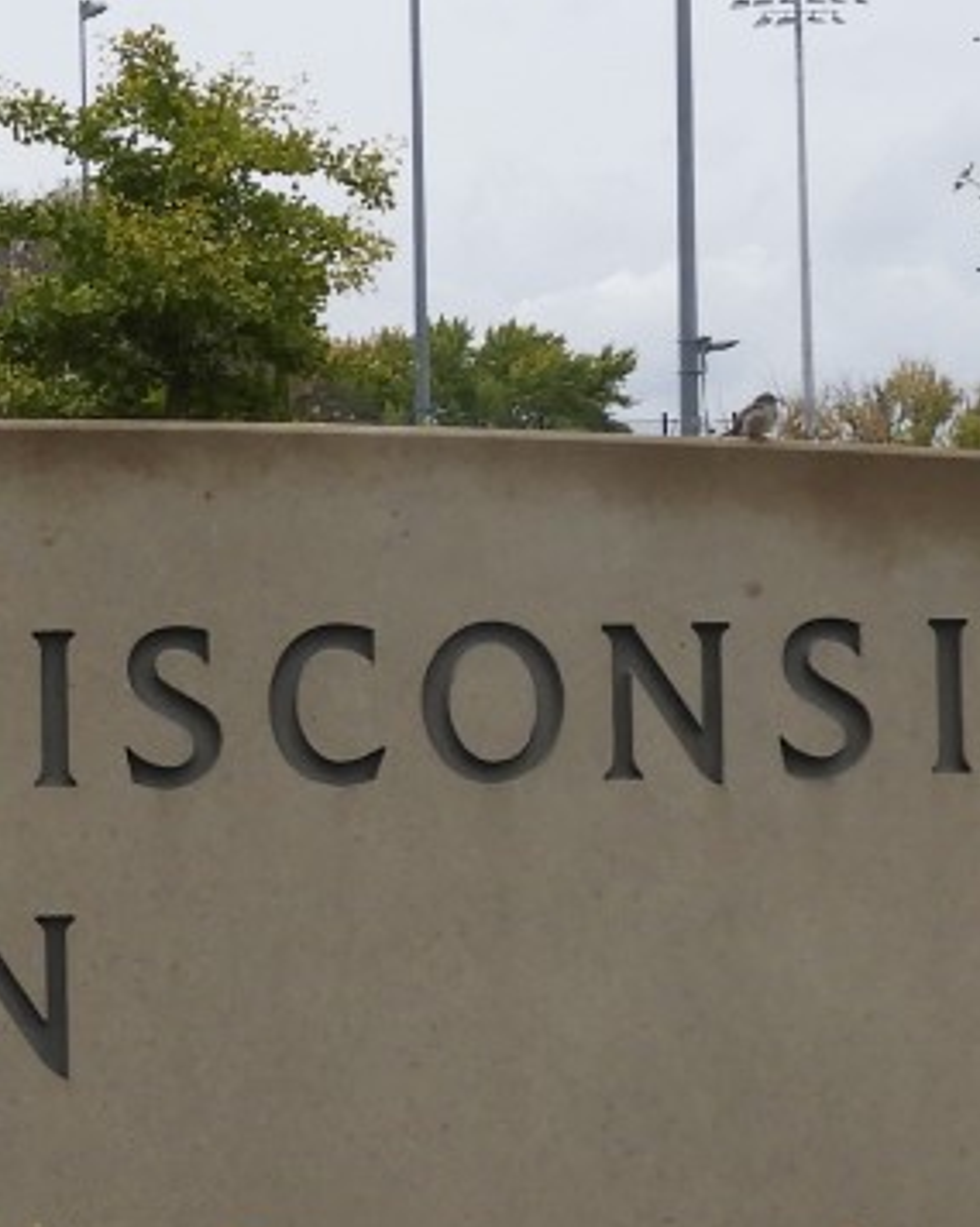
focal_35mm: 130
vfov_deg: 14.8
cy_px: 533
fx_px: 4719
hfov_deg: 11.4
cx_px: -444
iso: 100
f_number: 3.6
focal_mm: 5.9
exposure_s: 1/125
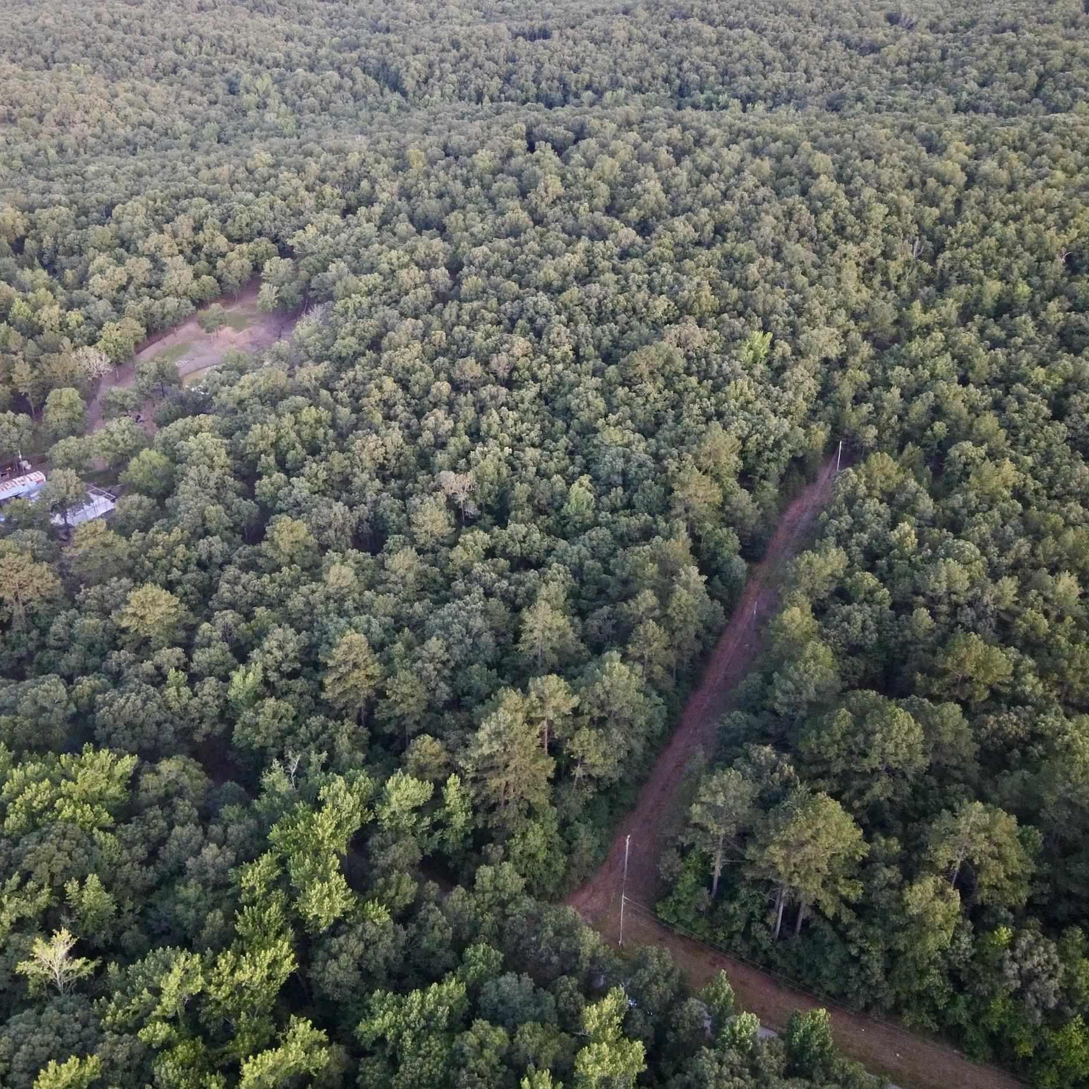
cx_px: 470
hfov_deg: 55.4
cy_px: 540
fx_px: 1032
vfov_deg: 55.6
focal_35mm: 29
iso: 1490
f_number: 2.8
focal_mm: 4.5
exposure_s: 1/4
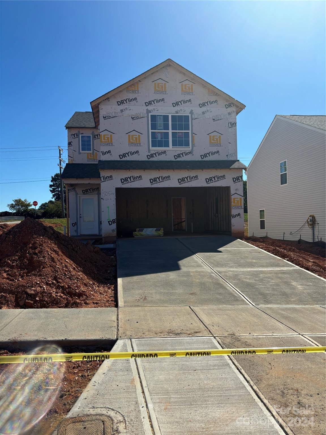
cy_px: 218
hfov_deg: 53.1
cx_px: 163
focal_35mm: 26
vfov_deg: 67.3
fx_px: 326
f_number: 1.6
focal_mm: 5.96
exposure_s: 1/4854
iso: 50
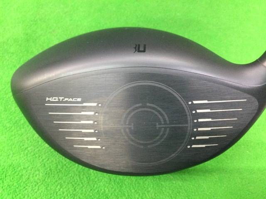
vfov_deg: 45.4
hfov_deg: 58.4
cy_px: 100
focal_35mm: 31
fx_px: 238
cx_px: 133
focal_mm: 3.3
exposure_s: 1/17
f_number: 2.4
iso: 200
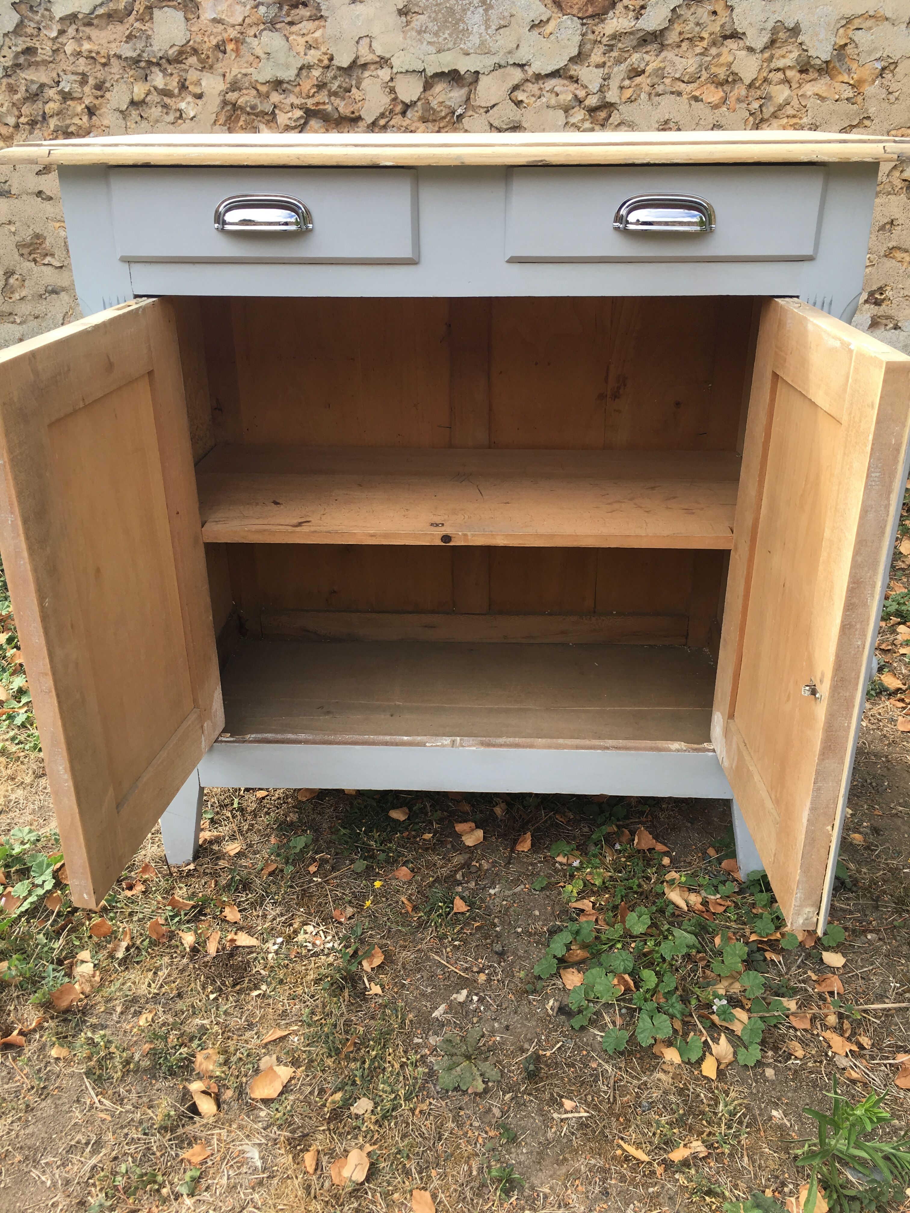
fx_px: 1016
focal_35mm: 29
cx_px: 455
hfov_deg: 48.2
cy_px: 606
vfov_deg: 61.7
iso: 25
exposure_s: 1/359
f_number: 2.2
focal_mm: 4.15
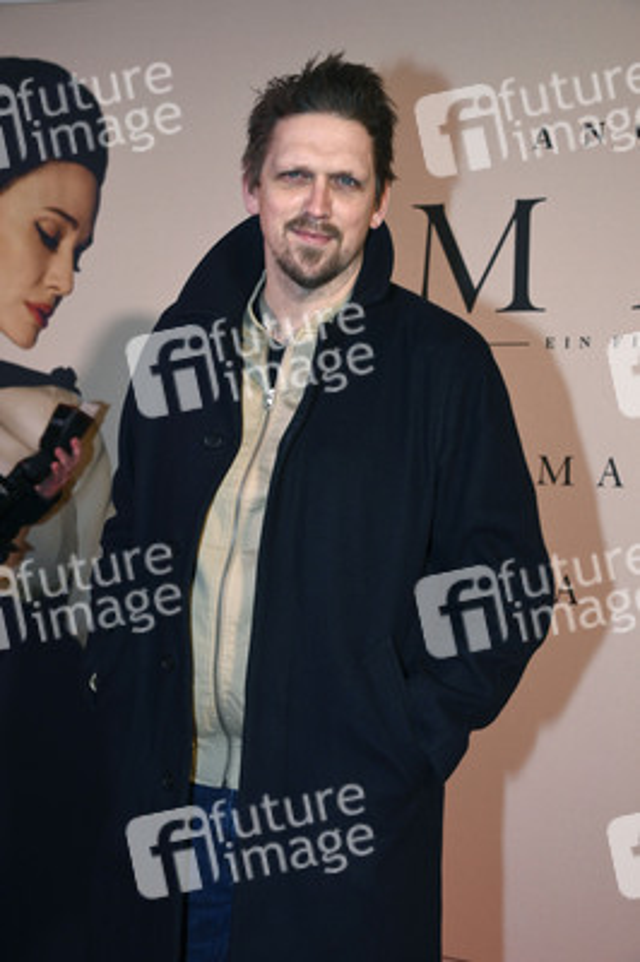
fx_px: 1656
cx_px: 320
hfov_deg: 21.9
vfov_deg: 32.4
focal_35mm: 62
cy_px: 481
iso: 800
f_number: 5.6
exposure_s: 1/200
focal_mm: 62
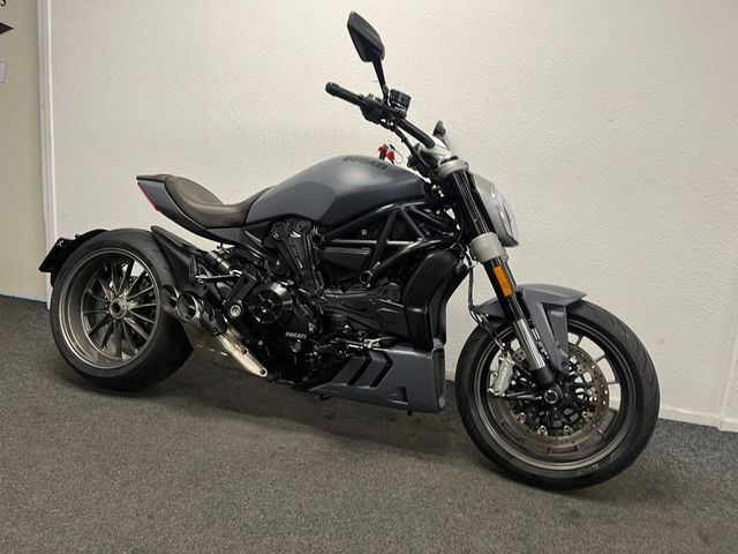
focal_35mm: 26
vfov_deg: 53.1
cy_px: 277
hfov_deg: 67.3
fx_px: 554
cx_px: 369
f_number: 1.6
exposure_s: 1/50
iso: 80
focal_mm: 5.1
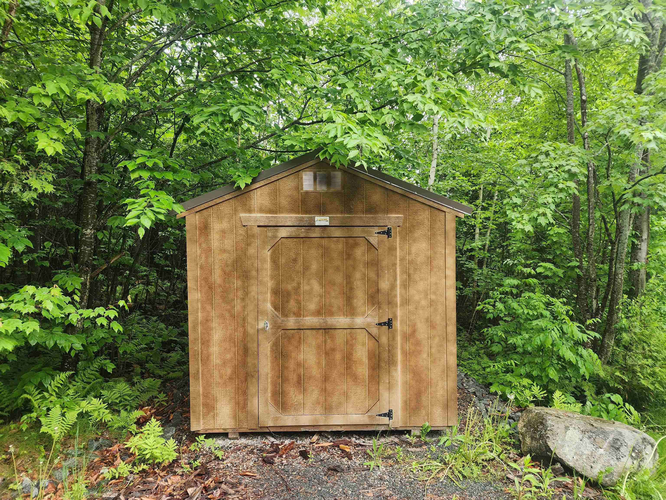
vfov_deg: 58.9
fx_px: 443
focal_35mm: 23
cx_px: 333
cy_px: 250
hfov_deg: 73.9
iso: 64
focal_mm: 6.4
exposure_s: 1/180
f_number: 1.8
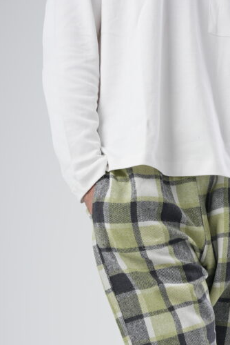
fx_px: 1665
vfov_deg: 11.7
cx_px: 173
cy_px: 302
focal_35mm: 174
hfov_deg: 7.9
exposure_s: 1/160
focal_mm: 85
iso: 100
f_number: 4.5
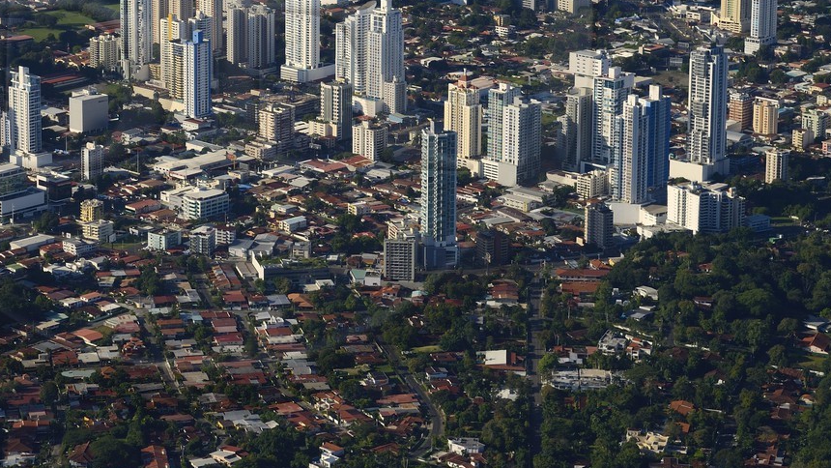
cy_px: 14
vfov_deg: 11.0
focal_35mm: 109
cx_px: 194
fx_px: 2402
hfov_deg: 19.5
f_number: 8
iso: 200
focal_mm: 56
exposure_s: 1/500
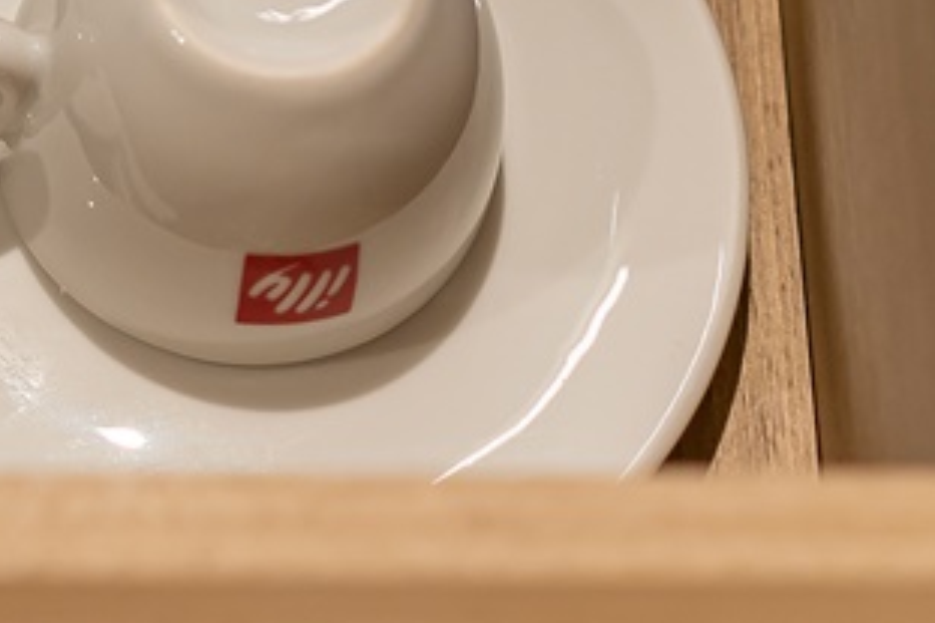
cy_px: -1162
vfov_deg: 4.3
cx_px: -346
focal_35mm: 309
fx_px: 8021
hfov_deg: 6.6
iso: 125
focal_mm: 50
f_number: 2.2
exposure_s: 1/100
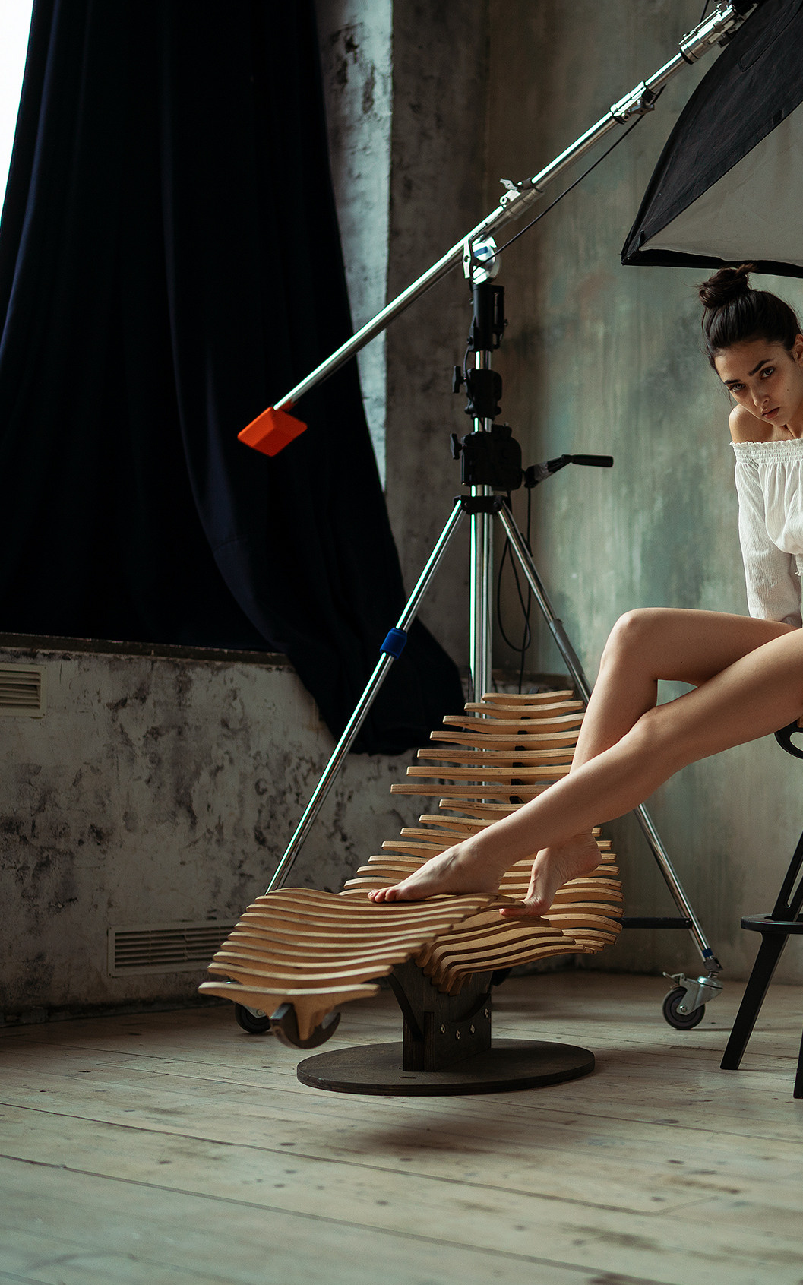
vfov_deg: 37.5
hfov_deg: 23.5
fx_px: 1891
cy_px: 648
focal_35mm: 54
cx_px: 681
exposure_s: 1/125
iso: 100
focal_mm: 35
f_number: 1.2
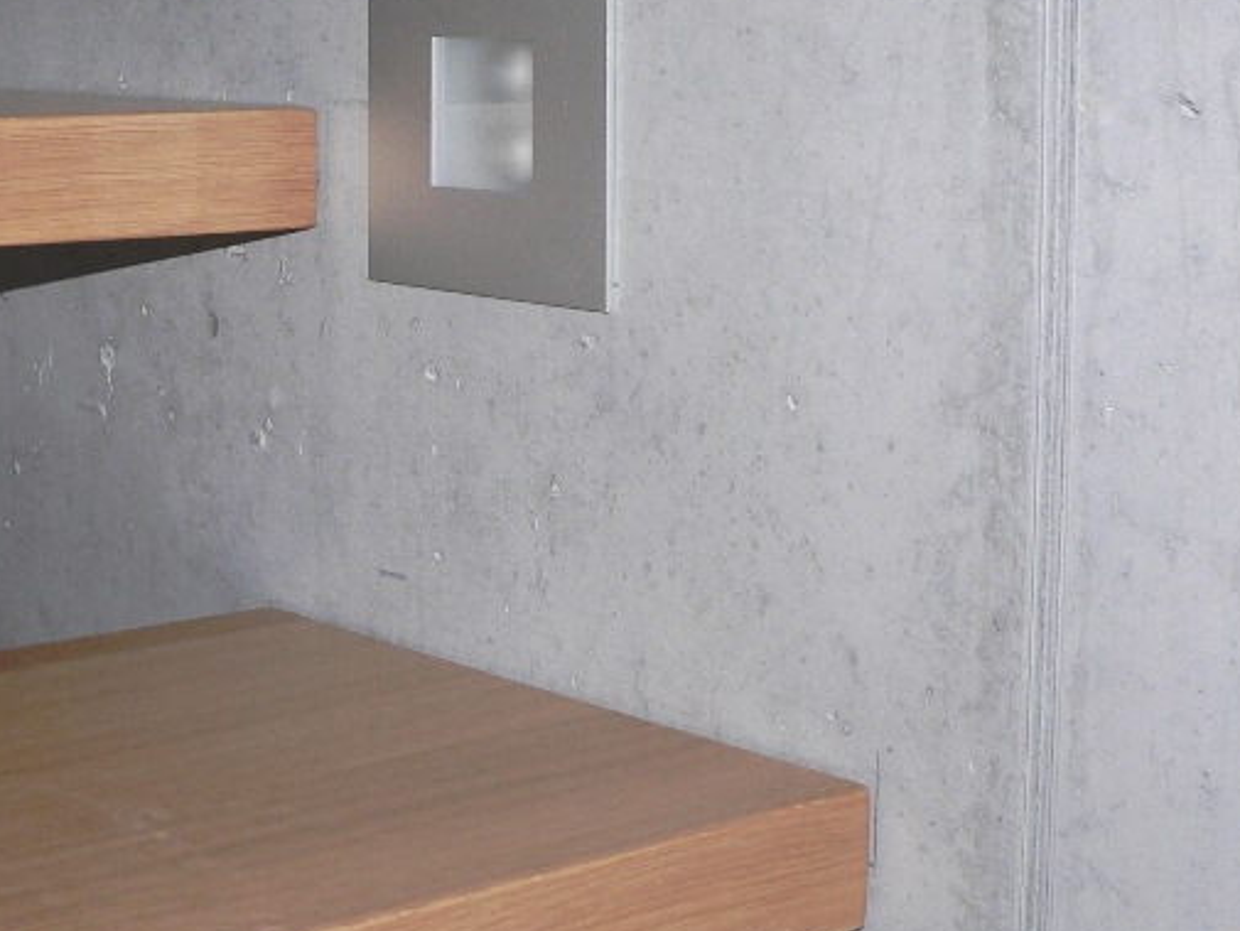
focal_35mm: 73
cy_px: 140
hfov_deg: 26.3
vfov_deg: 19.9
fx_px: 2616
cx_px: 295
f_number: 2.8
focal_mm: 6
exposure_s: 1/60
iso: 100
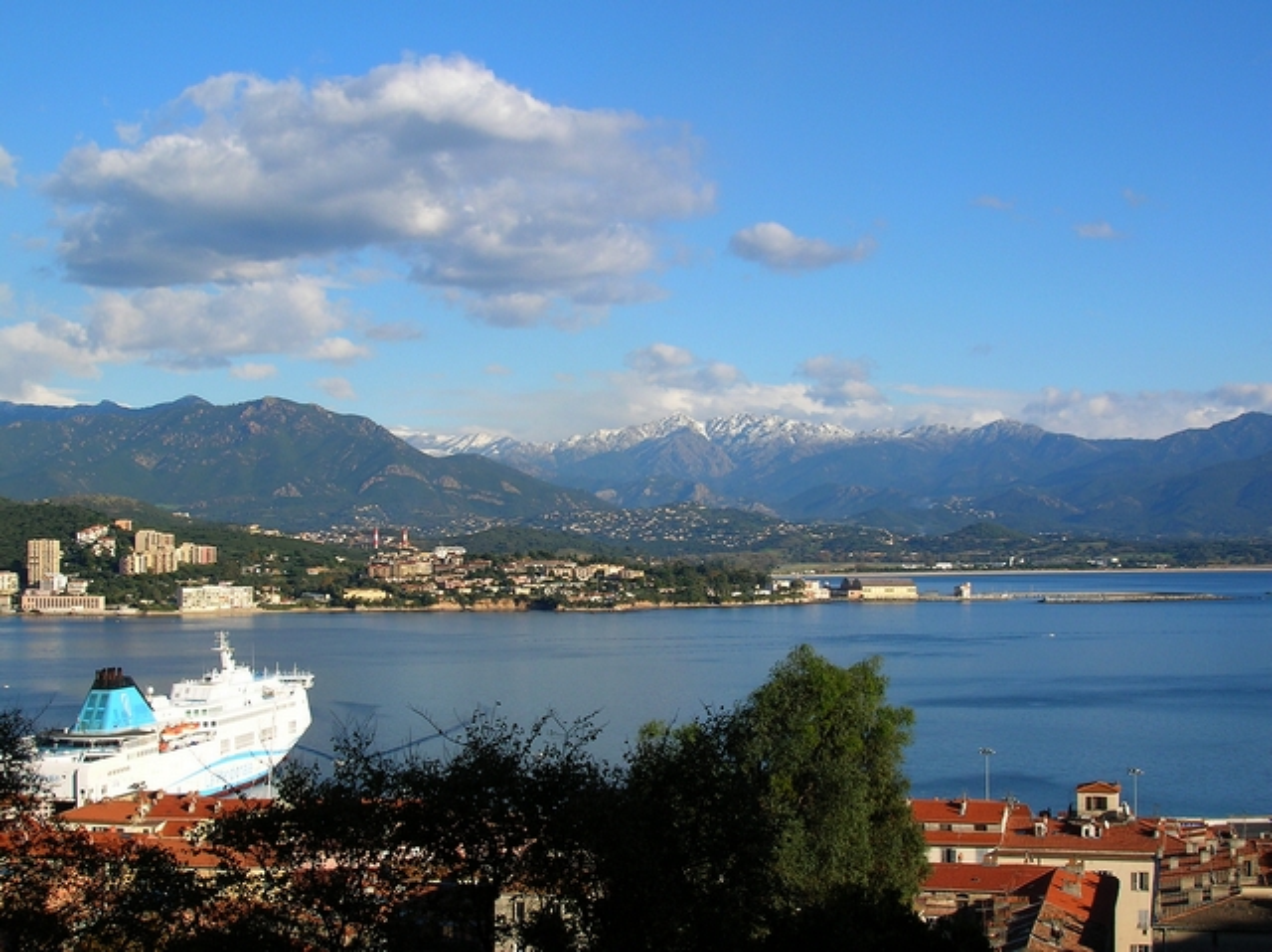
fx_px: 1983
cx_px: 636
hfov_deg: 35.6
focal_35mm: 54
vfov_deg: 27.0
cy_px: 476
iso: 50
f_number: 5.7
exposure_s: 1/262
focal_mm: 9
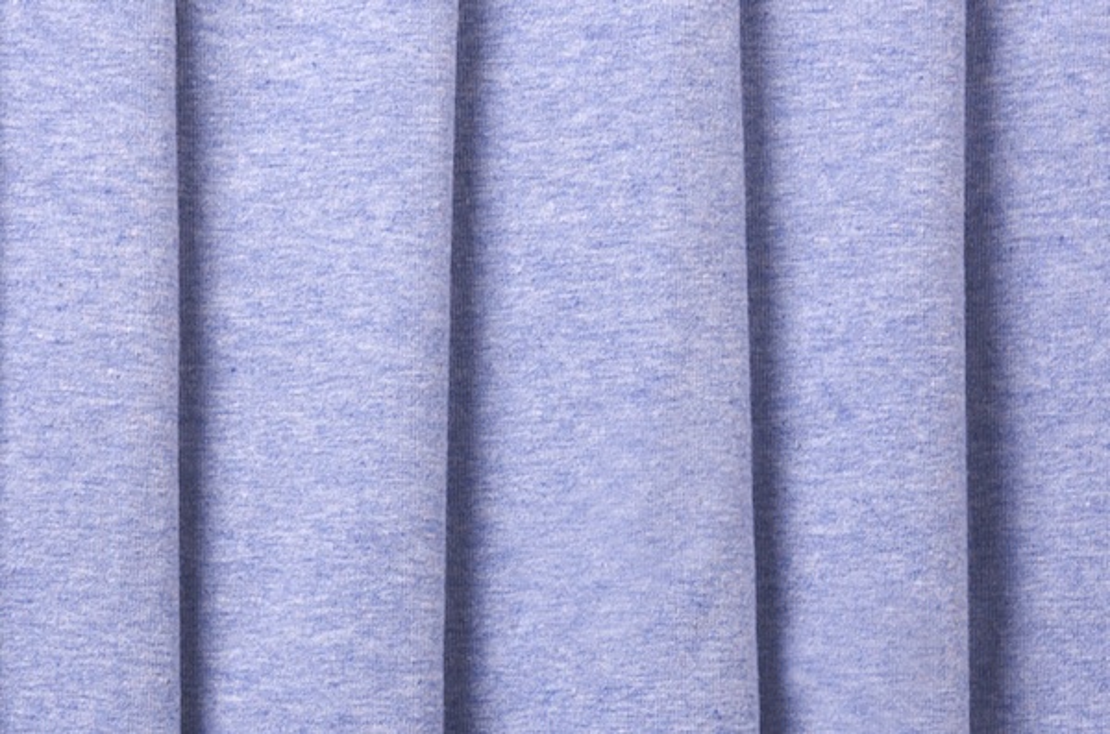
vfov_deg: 13.0
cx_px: 555
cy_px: 367
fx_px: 3230
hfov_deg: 19.5
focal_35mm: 105
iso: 200
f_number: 11
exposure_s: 1/250
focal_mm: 70
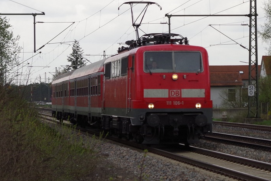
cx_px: 127
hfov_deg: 23.6
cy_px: 89
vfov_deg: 15.9
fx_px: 647
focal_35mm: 86
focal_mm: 50
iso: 400
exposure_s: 1/250
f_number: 8
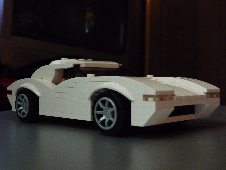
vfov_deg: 29.1
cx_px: 113
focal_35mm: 50
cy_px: 85
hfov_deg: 38.2
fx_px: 326
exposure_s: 1/8
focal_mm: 8.5
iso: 800
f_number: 4.2
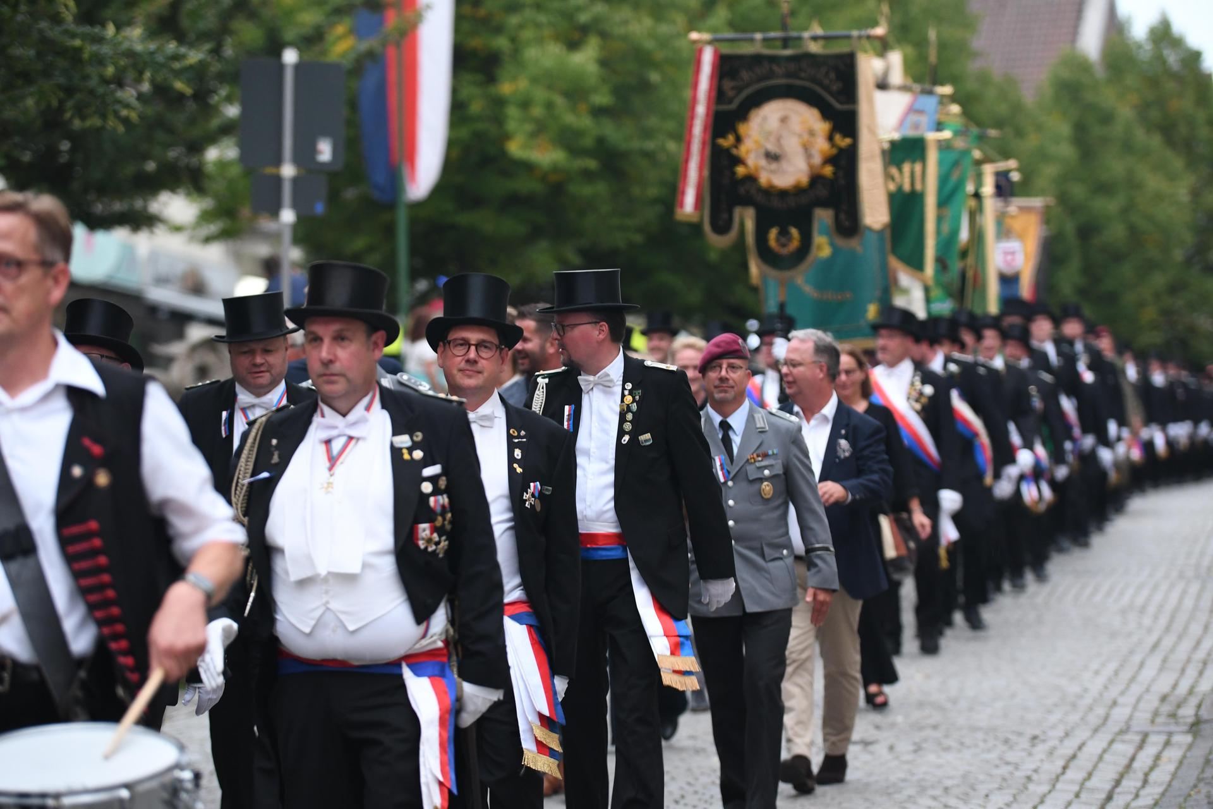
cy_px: 404
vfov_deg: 9.1
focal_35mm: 150
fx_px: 5054
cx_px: 606
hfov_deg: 13.7
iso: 1000
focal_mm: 100
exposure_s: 1/200
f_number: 2.2
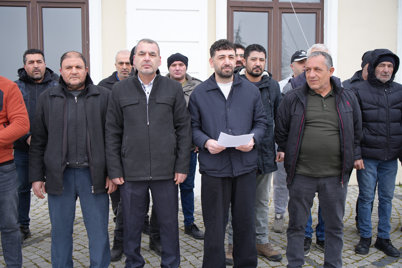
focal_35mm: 41
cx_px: 201
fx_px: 458
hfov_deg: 47.4
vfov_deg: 32.6
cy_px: 134
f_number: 4
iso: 125
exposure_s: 1/160
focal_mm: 41
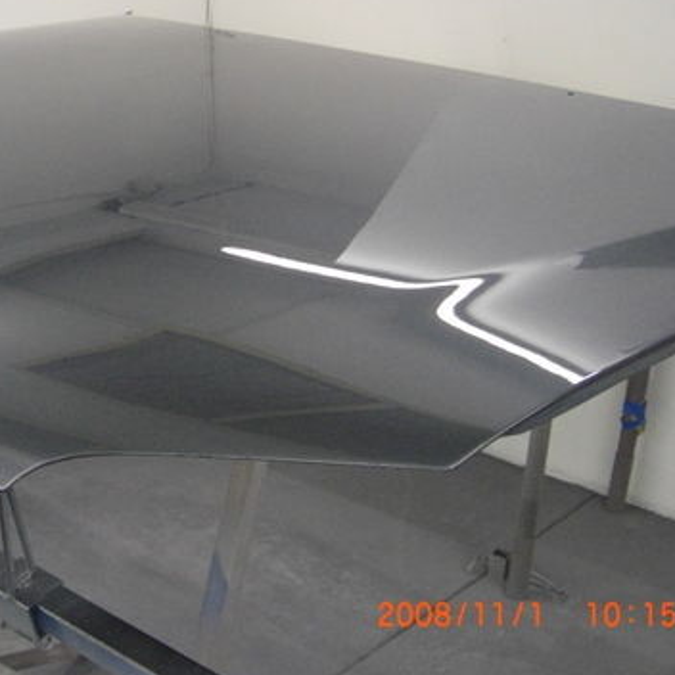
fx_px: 1346
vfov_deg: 28.0
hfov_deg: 27.6
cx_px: 138
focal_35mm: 61
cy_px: 249
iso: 800
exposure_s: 1/60
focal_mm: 7.9
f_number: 2.8
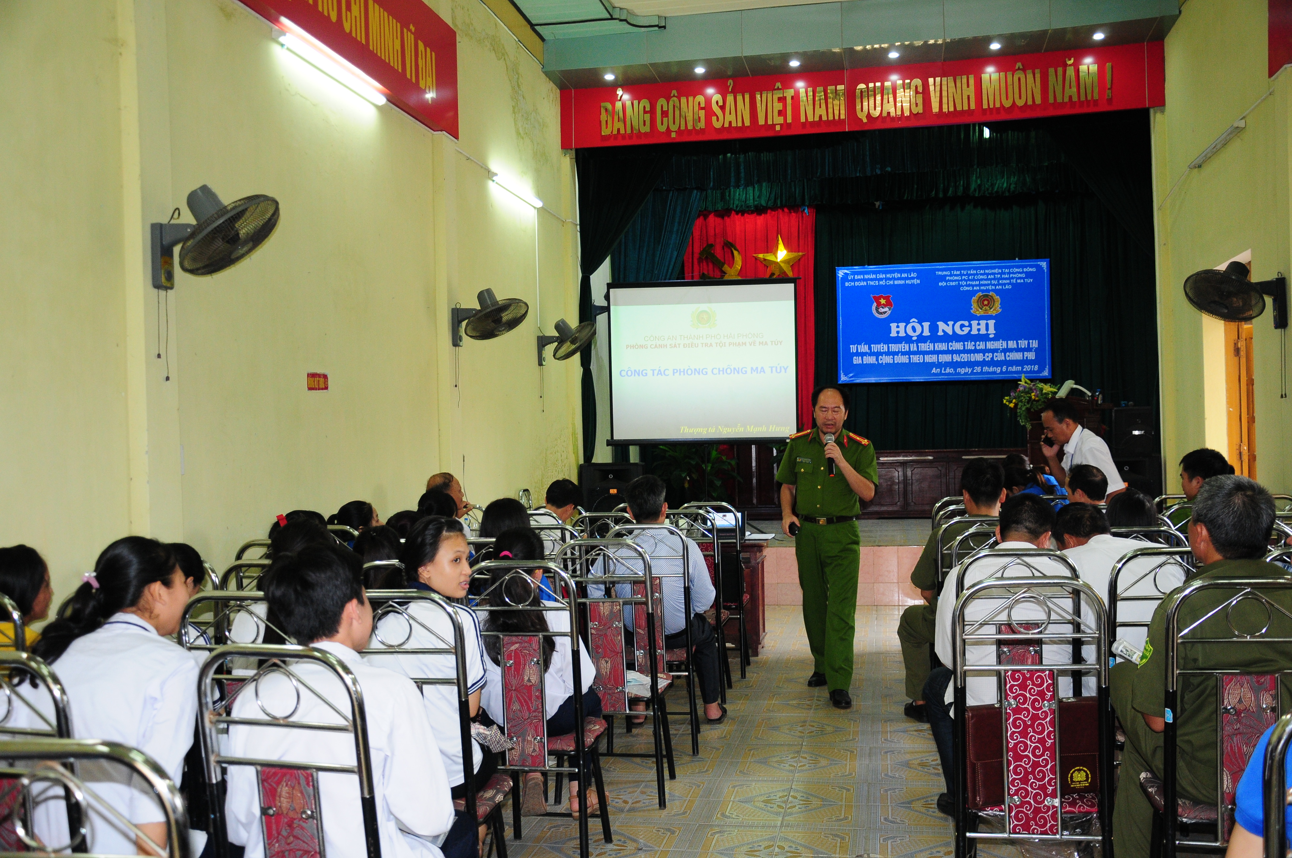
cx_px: 646
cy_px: 429
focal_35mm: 36
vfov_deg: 36.8
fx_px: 1290
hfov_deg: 53.2
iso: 800
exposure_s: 1/60
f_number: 4
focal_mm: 24
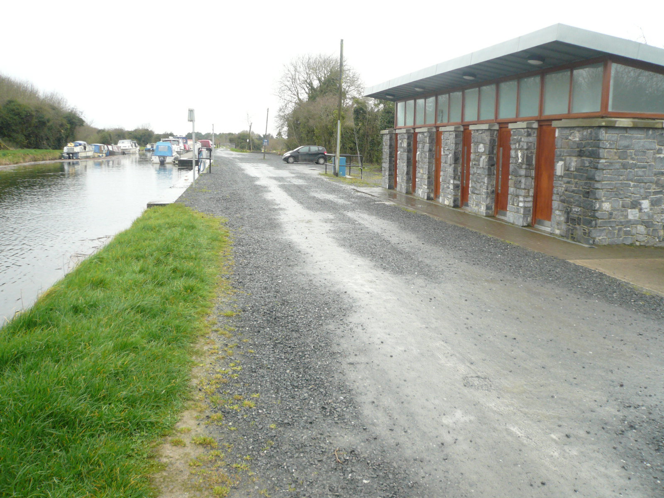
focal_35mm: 29
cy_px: 249
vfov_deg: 48.2
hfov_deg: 61.7
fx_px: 556
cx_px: 332
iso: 100
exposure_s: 1/50
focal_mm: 4.6
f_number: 2.8
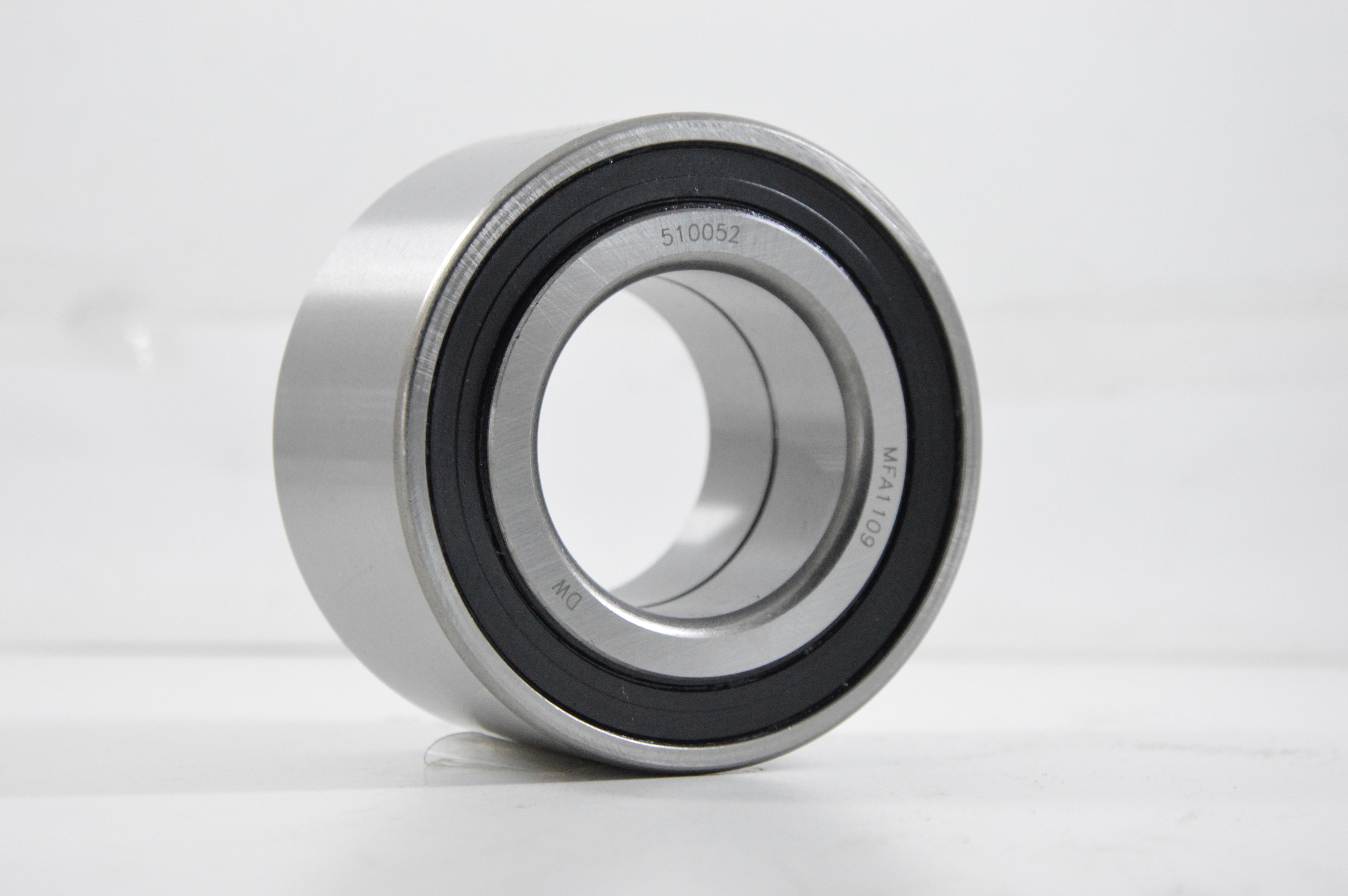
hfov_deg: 19.5
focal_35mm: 105
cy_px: 448
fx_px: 3928
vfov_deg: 13.0
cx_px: 674
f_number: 8
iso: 3200
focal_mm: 70
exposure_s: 1/100
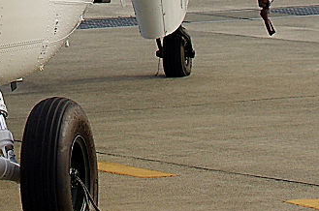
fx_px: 3025
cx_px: -144
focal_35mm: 342
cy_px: -304
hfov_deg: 6.0
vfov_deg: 3.9
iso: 100
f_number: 6.3
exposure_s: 1/250
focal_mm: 37
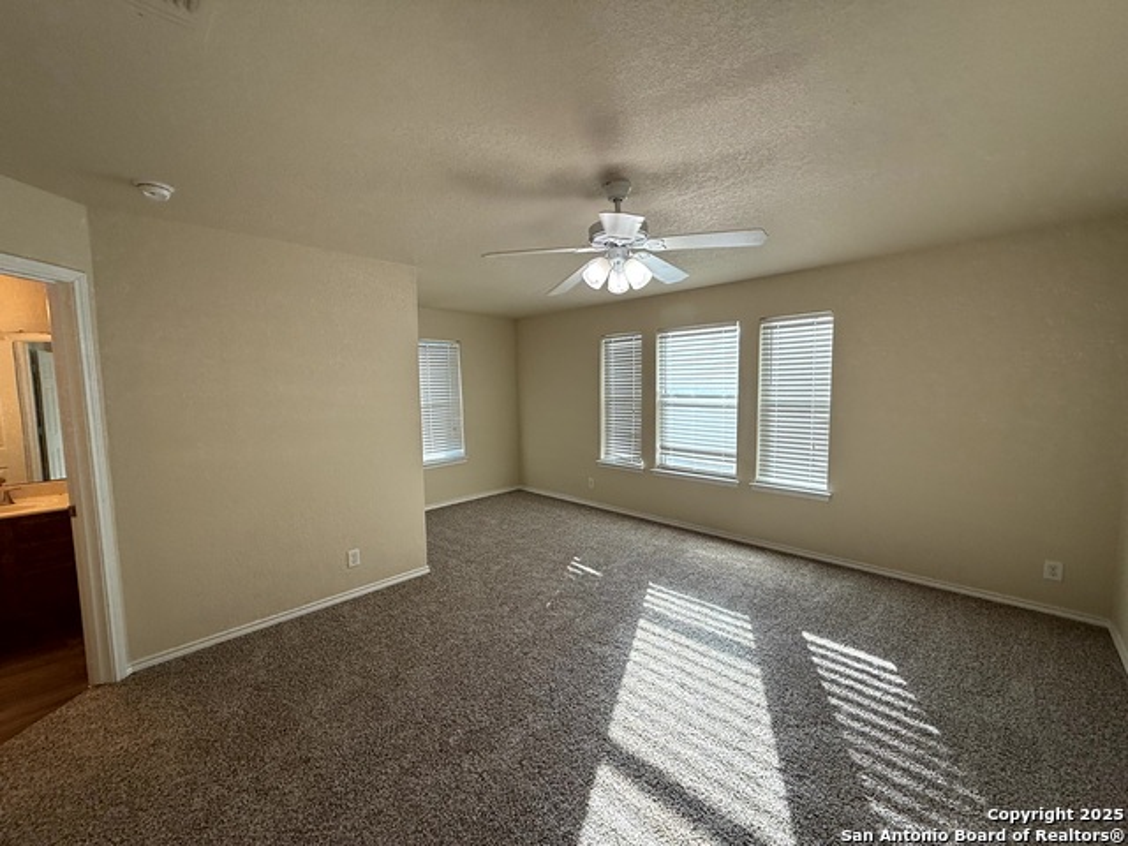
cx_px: 564
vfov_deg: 85.7
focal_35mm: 14
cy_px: 423
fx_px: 456
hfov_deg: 102.1
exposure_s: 1/126
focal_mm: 2.22
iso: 64
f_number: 2.2
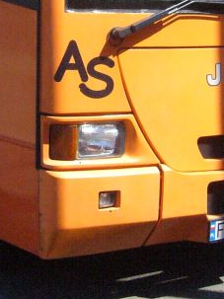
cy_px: 45
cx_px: 10
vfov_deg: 18.7
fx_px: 898
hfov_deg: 14.0
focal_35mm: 104
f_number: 5.6
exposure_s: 1/1000
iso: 400
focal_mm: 5.8
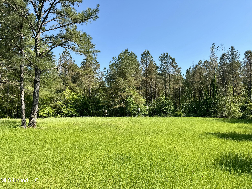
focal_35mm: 24
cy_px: 94
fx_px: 175
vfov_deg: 56.8
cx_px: 126
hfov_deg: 71.6
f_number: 1.78
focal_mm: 6.76
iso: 80
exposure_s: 1/2833
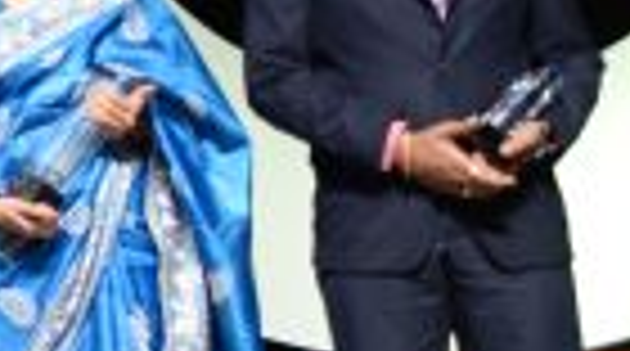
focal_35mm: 149
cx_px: -662
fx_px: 2483
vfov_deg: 8.1
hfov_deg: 12.6
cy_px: 88
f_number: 3.2
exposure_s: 1/125
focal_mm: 31
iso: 500
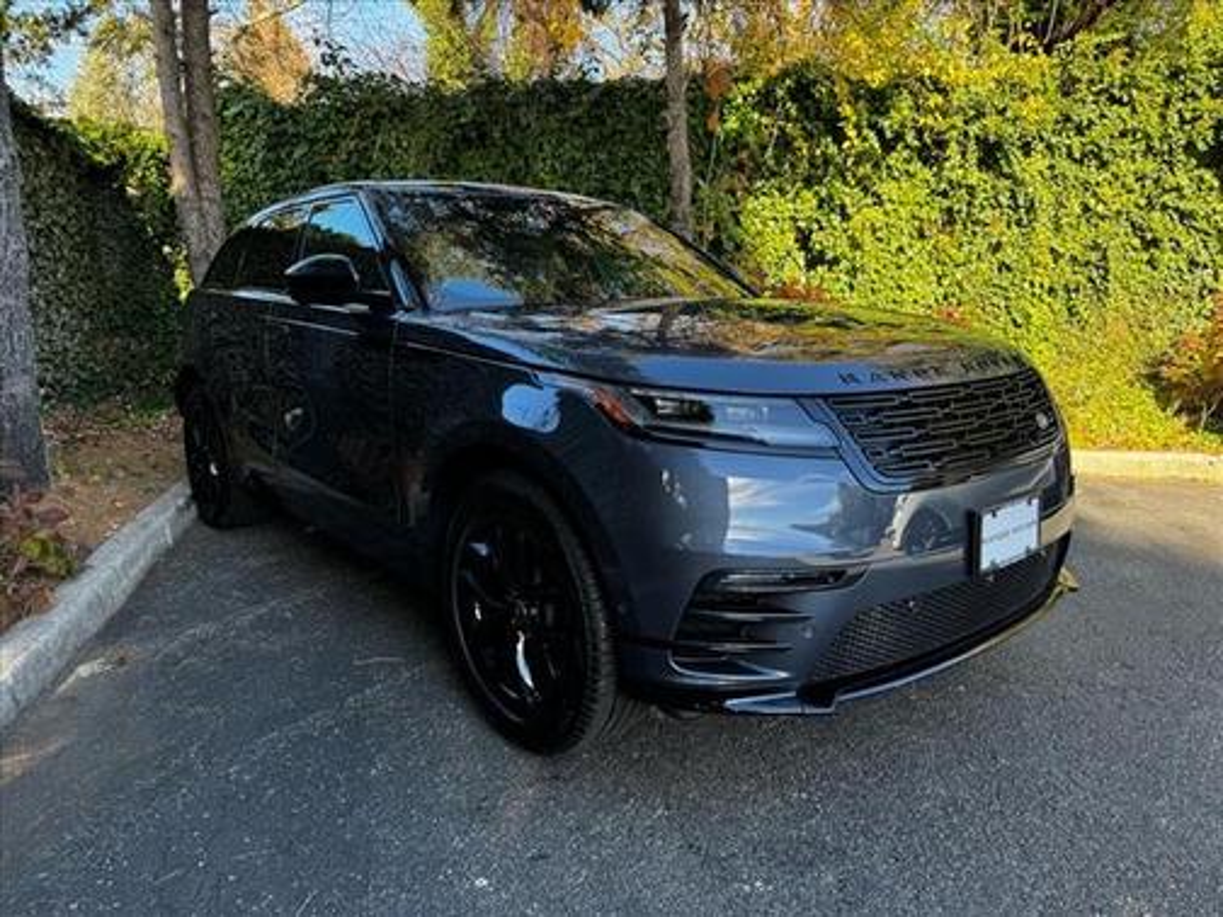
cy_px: 458
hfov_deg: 71.6
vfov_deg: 56.8
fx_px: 848
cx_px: 612
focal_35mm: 24
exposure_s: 1/255
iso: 64
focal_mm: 6.76
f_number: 1.78
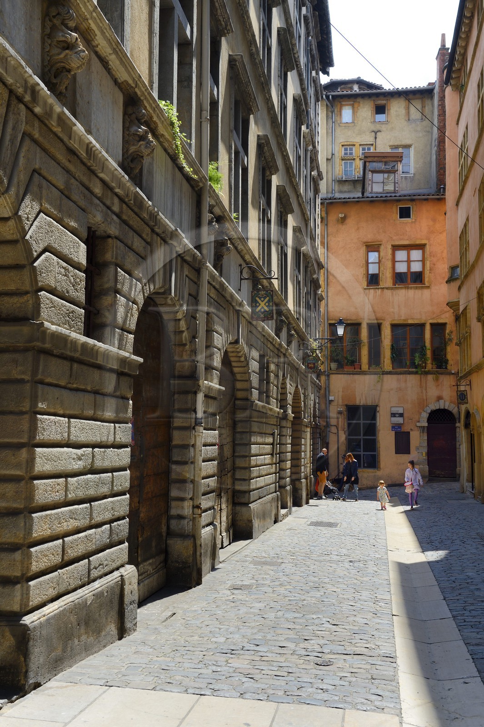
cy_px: 364
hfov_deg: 30.5
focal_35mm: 44
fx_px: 888
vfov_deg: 44.5
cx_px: 242
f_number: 8
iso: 200
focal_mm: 44
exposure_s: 1/250
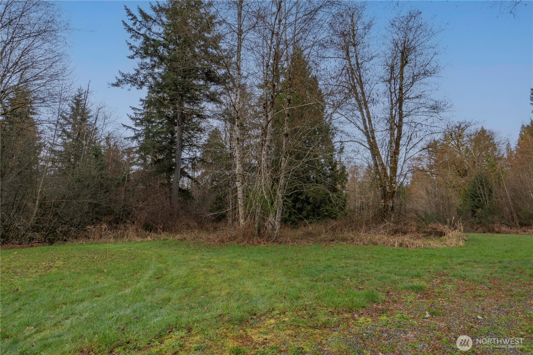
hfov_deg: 90.0
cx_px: 266
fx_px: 266
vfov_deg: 67.4
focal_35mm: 18
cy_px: 178
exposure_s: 1/125
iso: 640
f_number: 9
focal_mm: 12
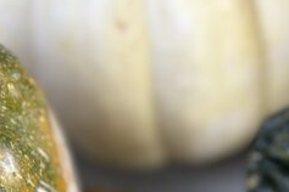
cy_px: 549
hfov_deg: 17.4
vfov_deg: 9.5
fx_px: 939
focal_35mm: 117
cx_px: 201
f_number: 1.6
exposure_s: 1/122
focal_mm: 5.96
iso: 80
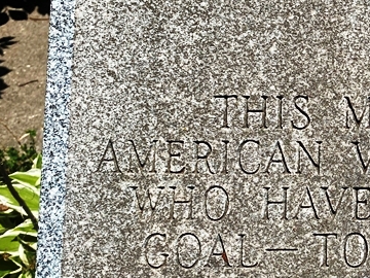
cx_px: 484
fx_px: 791
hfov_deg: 23.3
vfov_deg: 19.9
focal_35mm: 74
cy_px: 175
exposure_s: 1/3846
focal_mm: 4.25
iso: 32
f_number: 1.8
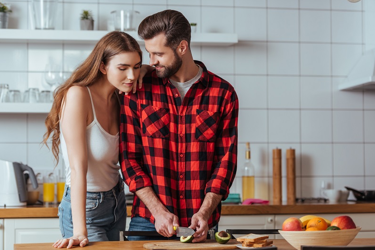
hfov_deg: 20.6
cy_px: 125
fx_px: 1032
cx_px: 188
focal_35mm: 99
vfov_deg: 13.8
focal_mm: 98
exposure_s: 1/160
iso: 250
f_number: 2.8
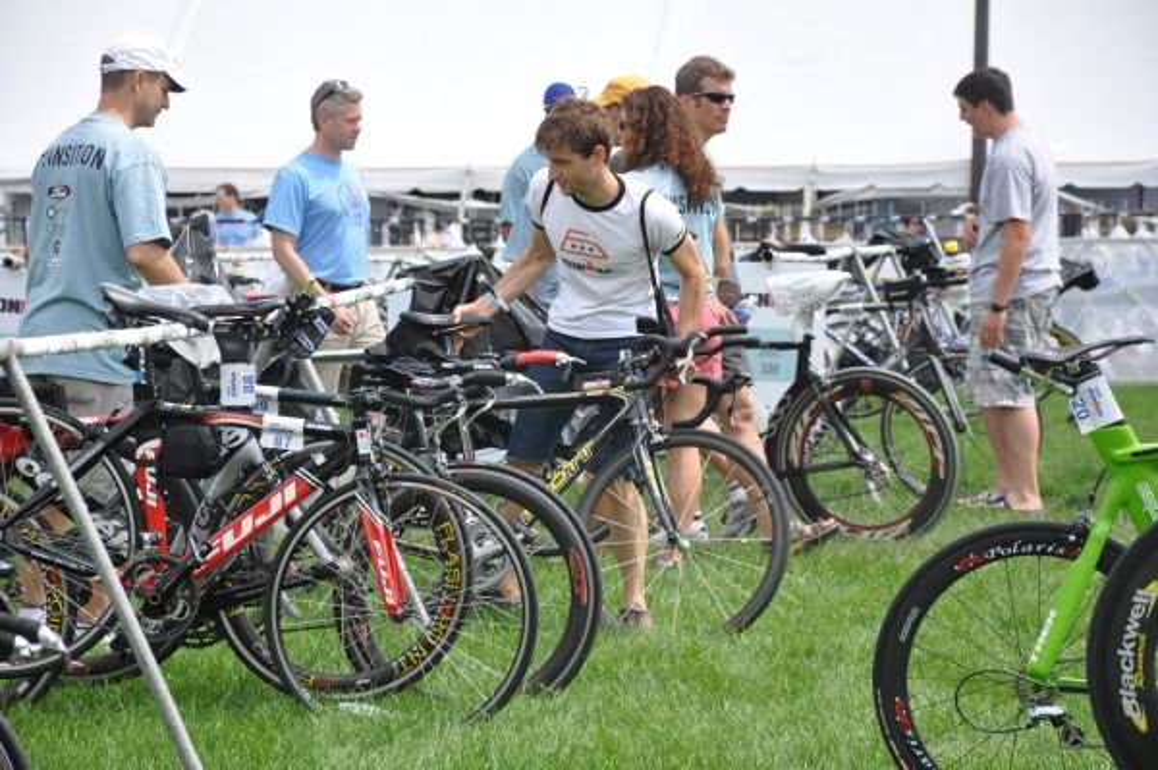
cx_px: 579
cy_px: 385
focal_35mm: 158
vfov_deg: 8.7
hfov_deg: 13.1
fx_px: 5062
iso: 200
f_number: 8
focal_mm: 105
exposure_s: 1/250
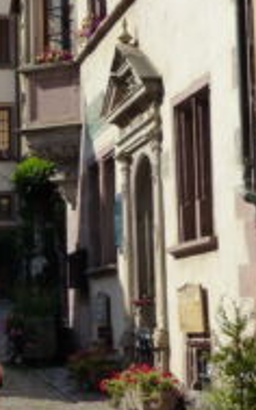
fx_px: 1329
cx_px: -111
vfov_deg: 17.4
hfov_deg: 10.7
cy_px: 102
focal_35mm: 119
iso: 200
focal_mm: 9.1
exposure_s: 1/640
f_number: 5.6
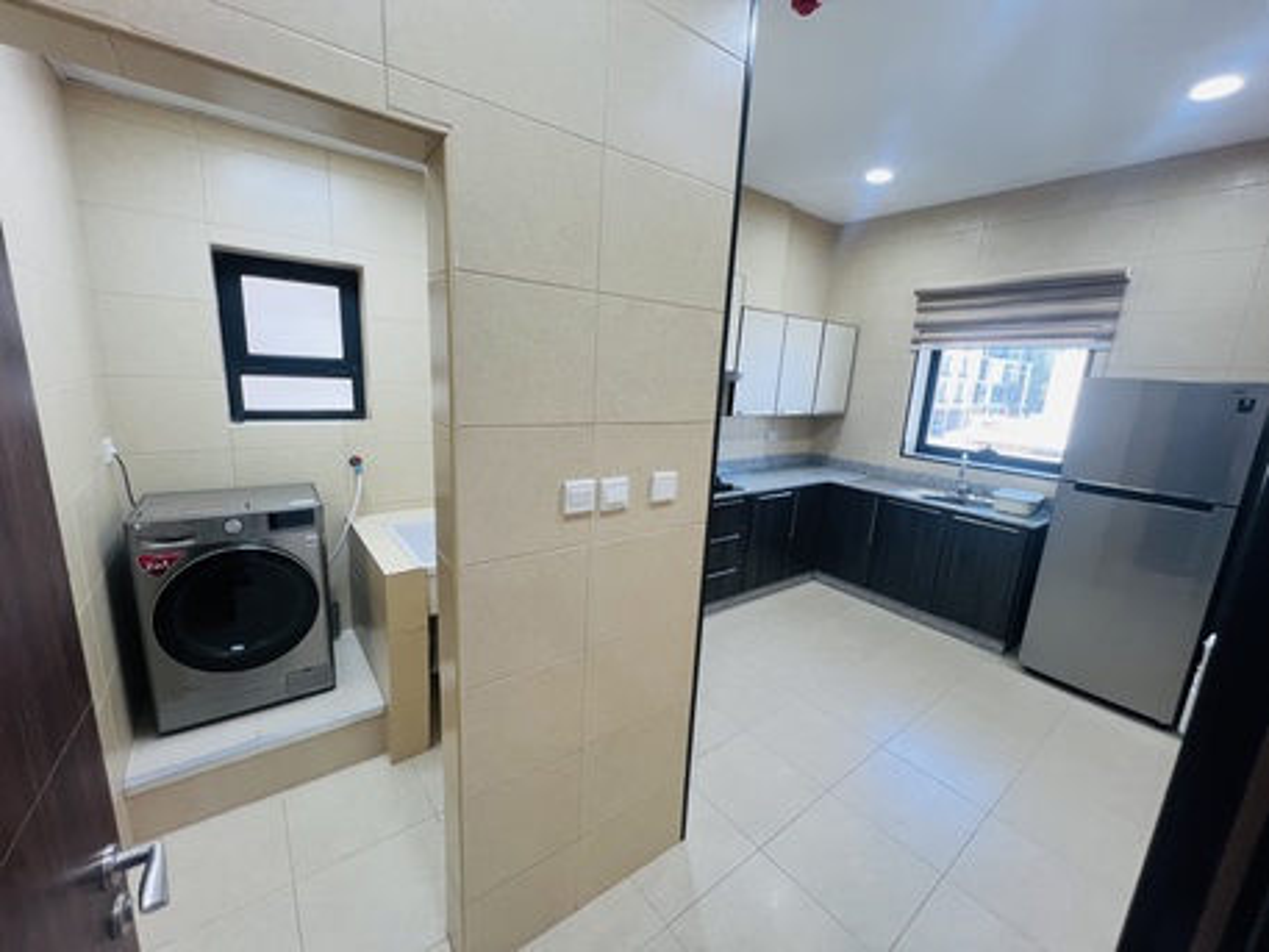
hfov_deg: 106.2
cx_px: 634
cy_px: 476
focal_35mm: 13
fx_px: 477
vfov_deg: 89.9
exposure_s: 1/100
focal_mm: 1.57
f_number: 1.8
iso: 160
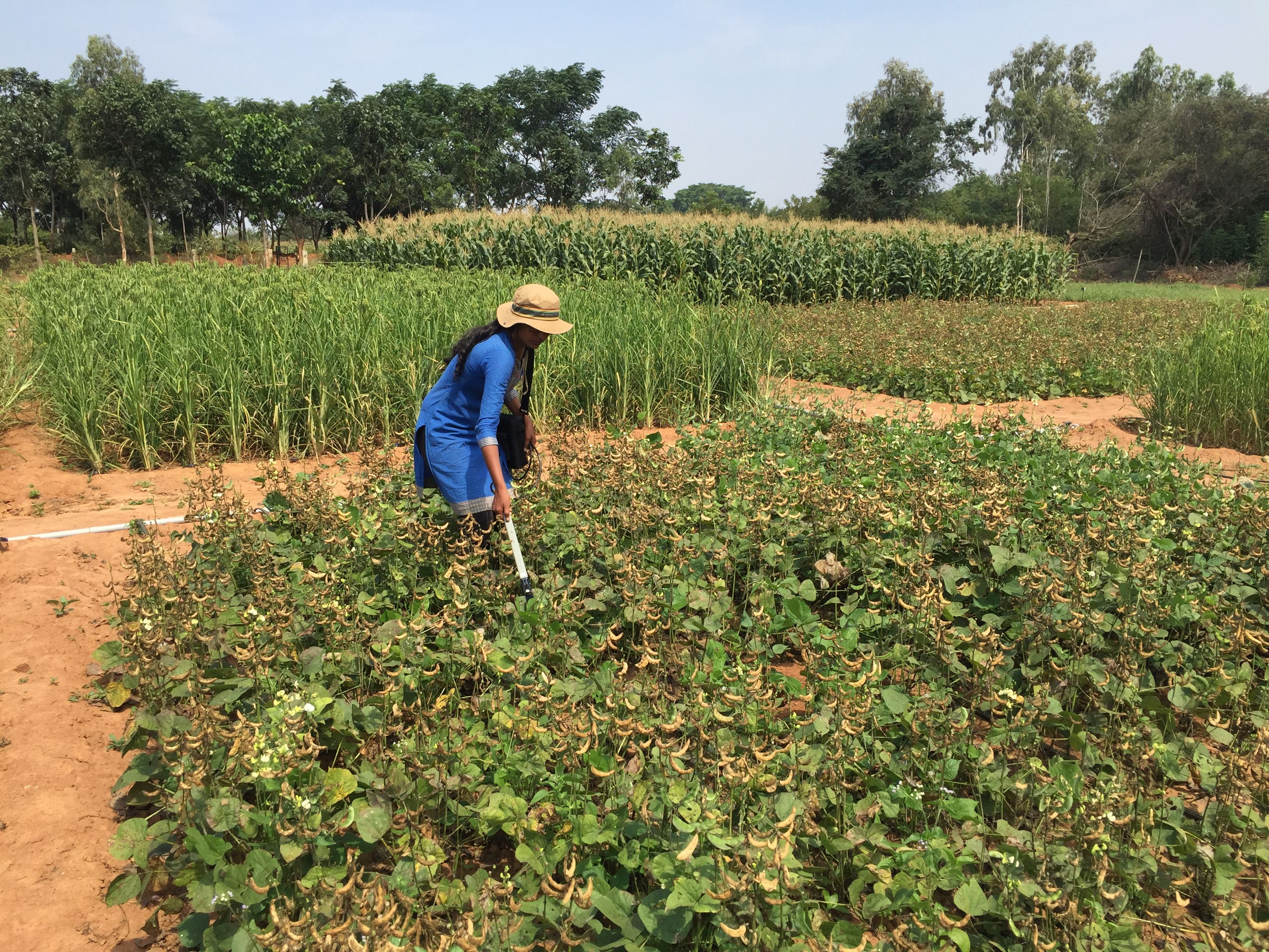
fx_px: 1063
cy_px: 476
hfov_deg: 61.7
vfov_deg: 48.2
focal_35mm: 29
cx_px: 634
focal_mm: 4.15
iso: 32
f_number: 2.2
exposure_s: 1/1522
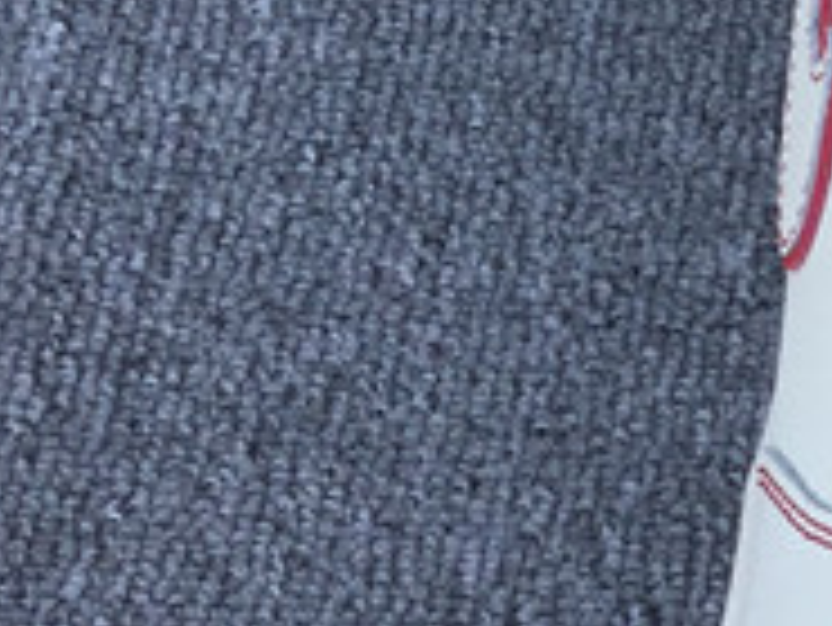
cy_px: 385
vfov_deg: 9.8
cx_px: 1421
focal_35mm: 151
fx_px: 3632
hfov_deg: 12.2
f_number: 2.4
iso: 25
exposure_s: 1/458
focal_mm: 3.3
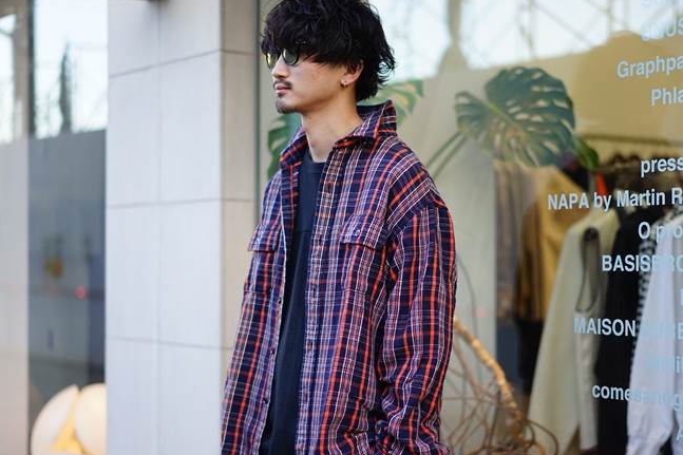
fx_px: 1290
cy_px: 261
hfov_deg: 29.6
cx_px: 404
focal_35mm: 68
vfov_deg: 20.0
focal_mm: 55
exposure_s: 1/125
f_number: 1.8
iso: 100
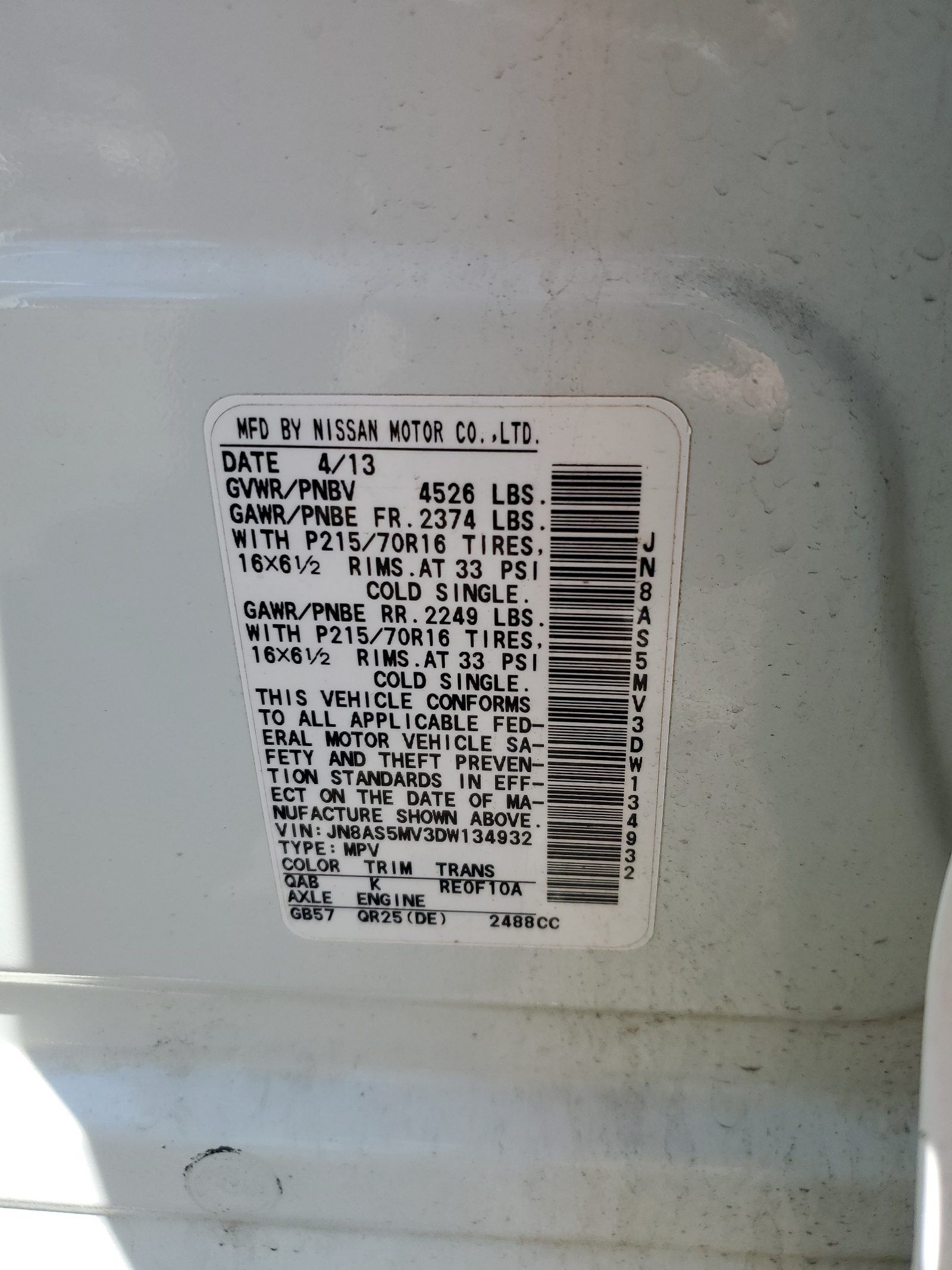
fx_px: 953
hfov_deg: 53.1
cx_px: 476
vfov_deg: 67.3
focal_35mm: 26
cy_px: 635
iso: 50
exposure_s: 1/769
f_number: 1.5
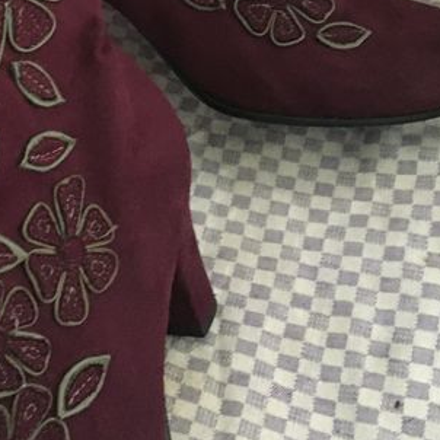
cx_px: 39
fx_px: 1222
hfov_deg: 20.0
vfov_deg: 19.6
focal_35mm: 85
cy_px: -41
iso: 500
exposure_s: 1/17
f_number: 2.2
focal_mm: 4.15
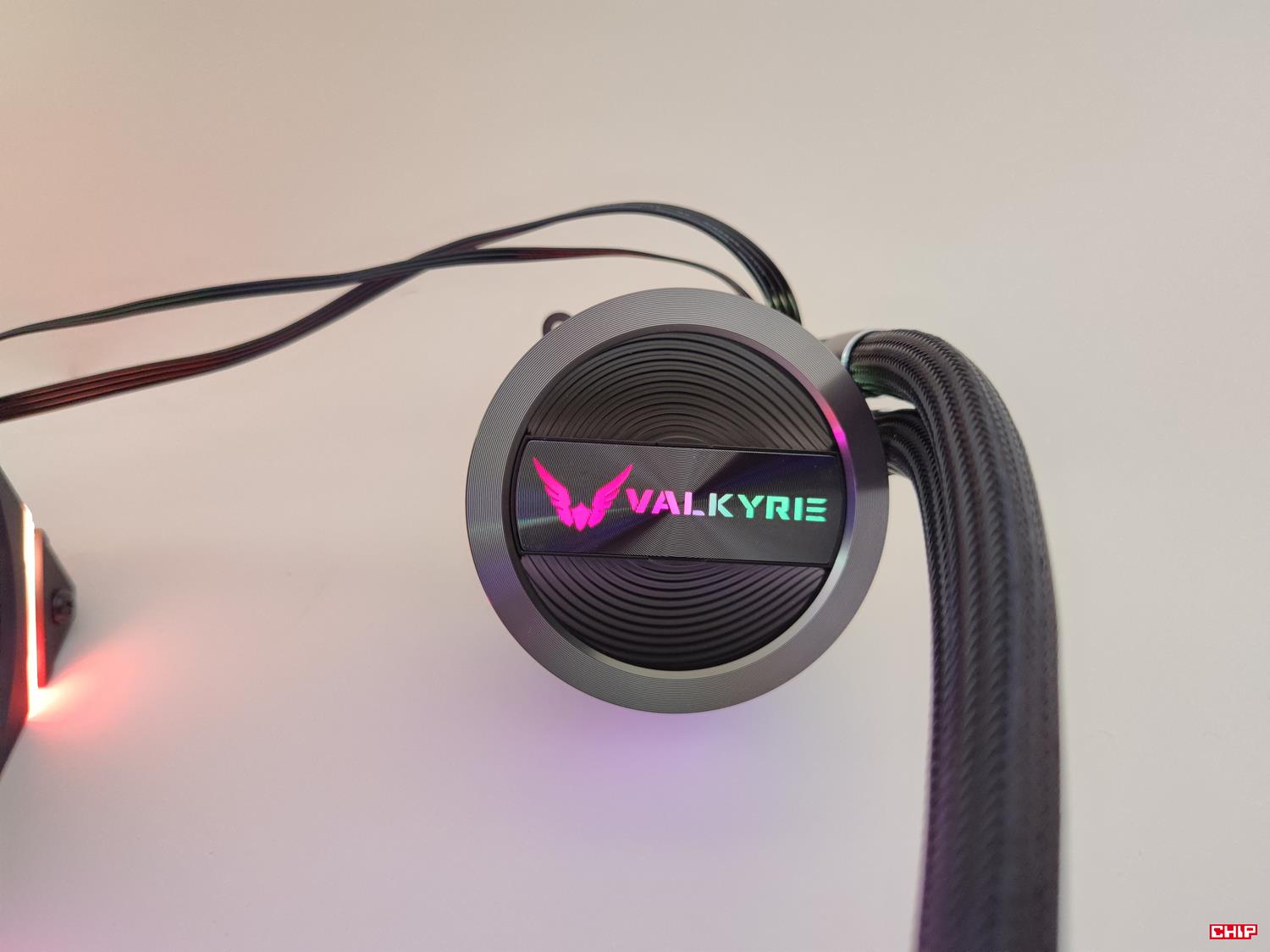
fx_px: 917
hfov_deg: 69.4
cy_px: 476
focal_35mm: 25
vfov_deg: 54.9
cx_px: 635
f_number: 1.85
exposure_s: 1/50
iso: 775
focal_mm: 6.78
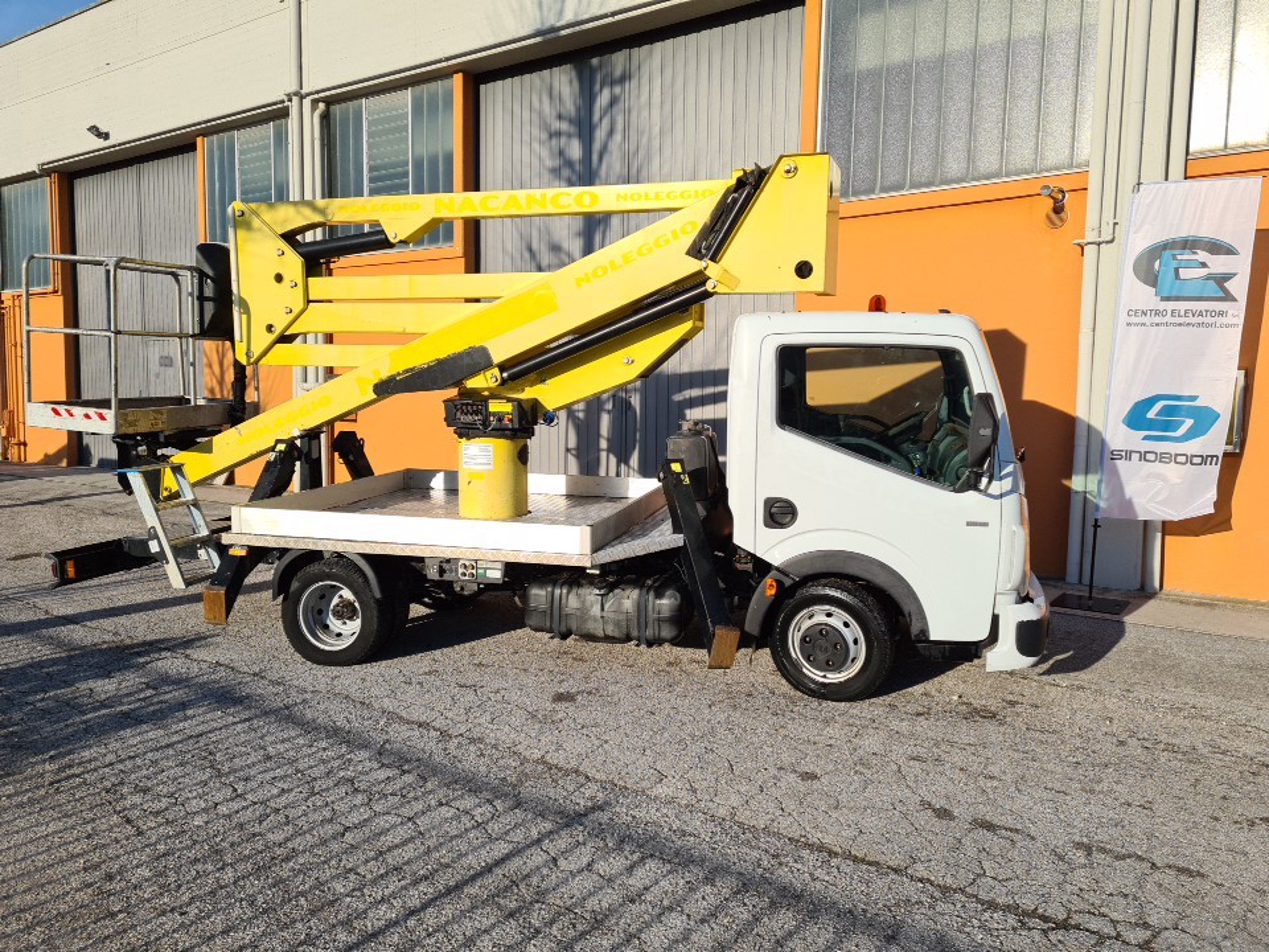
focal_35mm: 26
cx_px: 634
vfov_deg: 53.1
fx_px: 953
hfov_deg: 67.3
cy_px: 476
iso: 50
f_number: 1.8
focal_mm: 5.4
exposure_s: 1/2445
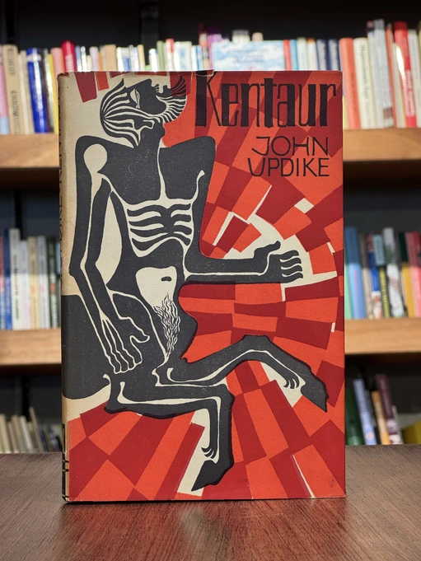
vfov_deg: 25.3
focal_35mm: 77
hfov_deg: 19.1
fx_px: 1248
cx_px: 210
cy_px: 280
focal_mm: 9
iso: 250
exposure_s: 1/64
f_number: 2.8
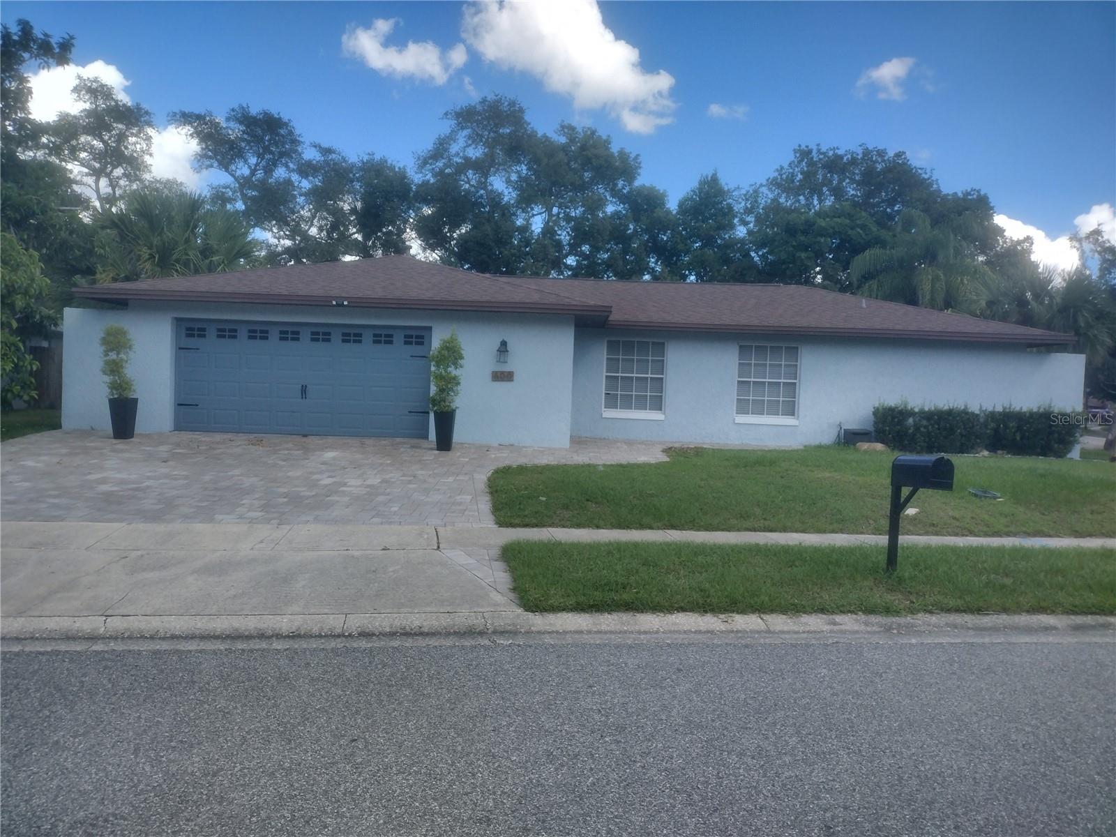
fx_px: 870
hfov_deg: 65.3
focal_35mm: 27
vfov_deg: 51.4
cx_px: 558
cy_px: 418
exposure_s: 1/1648
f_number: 1.7
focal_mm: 4.71
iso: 100
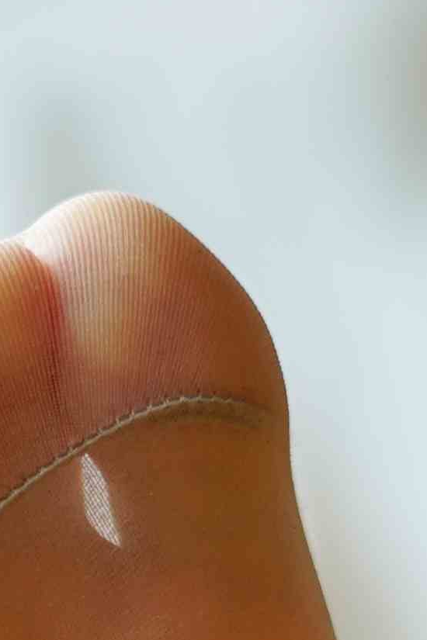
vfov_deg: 7.9
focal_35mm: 257
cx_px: -58
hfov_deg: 5.3
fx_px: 4572
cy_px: 968
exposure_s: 1/200
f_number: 1.8
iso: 200
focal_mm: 50
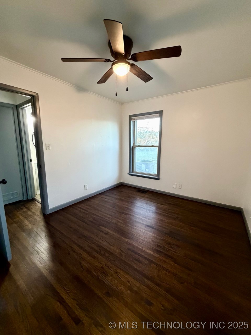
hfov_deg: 85.7
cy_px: 168
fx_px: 135
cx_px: 126
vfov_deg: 102.1
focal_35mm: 14
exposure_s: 1/60
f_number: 2.2
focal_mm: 2.22
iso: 640
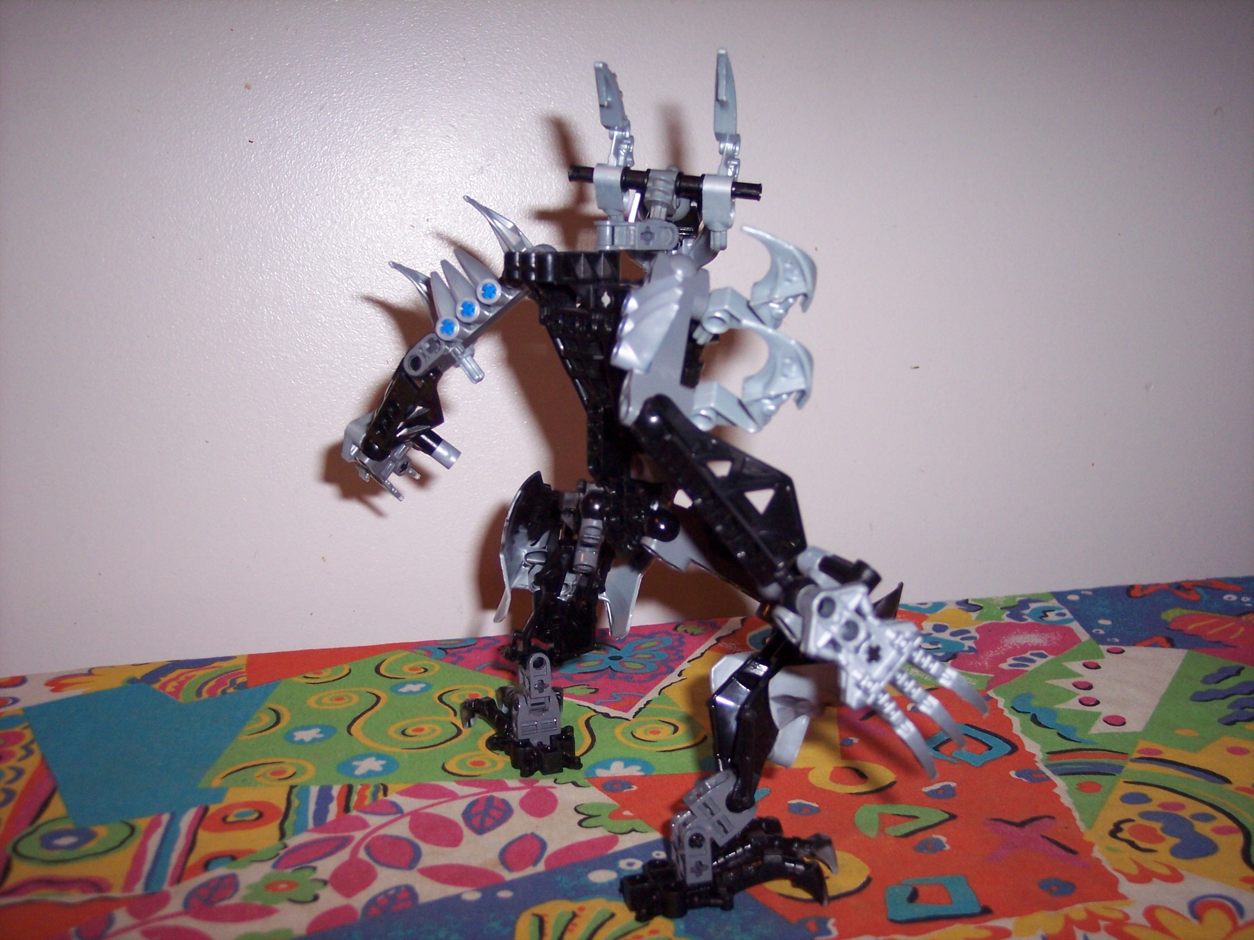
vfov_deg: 36.8
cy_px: 470
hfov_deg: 47.9
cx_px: 627
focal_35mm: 39
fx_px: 1413
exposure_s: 1/60
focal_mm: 8
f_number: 2.8
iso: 140
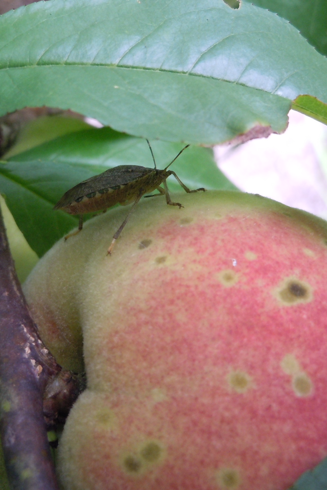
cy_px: 208
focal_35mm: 45
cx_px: 134
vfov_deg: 43.5
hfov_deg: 29.8
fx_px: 613
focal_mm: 5
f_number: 3.7
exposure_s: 1/60
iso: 400
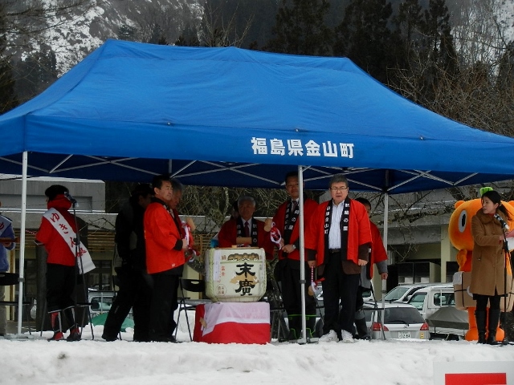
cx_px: 257
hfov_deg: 16.0
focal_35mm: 123
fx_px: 1826
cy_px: 192
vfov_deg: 12.0
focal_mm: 22.2
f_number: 5.1
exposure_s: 1/640
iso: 160
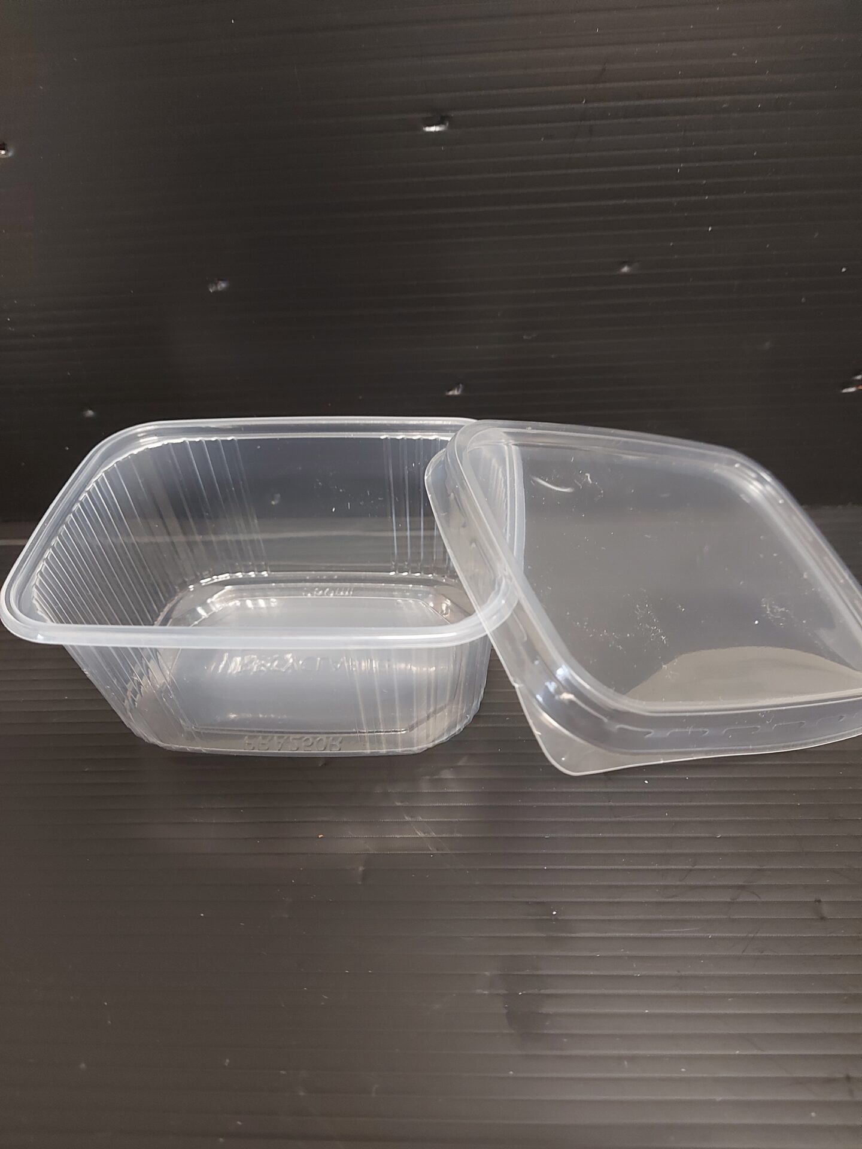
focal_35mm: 24
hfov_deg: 56.8
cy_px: 574
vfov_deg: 71.6
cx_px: 431
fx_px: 797
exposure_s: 1/20
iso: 400
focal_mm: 5.23
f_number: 1.8
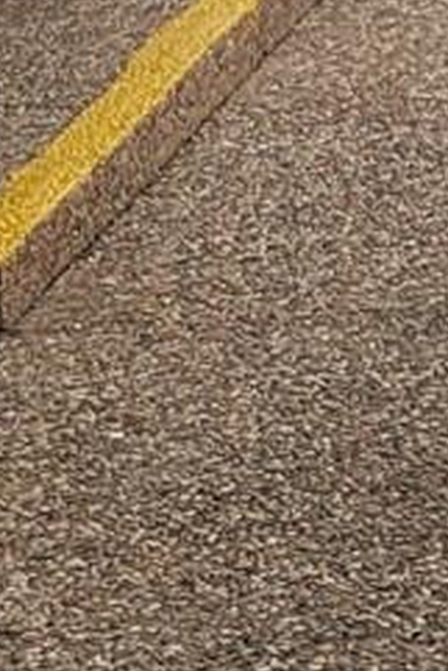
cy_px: -284
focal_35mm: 230
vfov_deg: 8.8
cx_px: 2362
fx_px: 4287
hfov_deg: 4.8
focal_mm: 5.4
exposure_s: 1/2752
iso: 40
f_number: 1.8
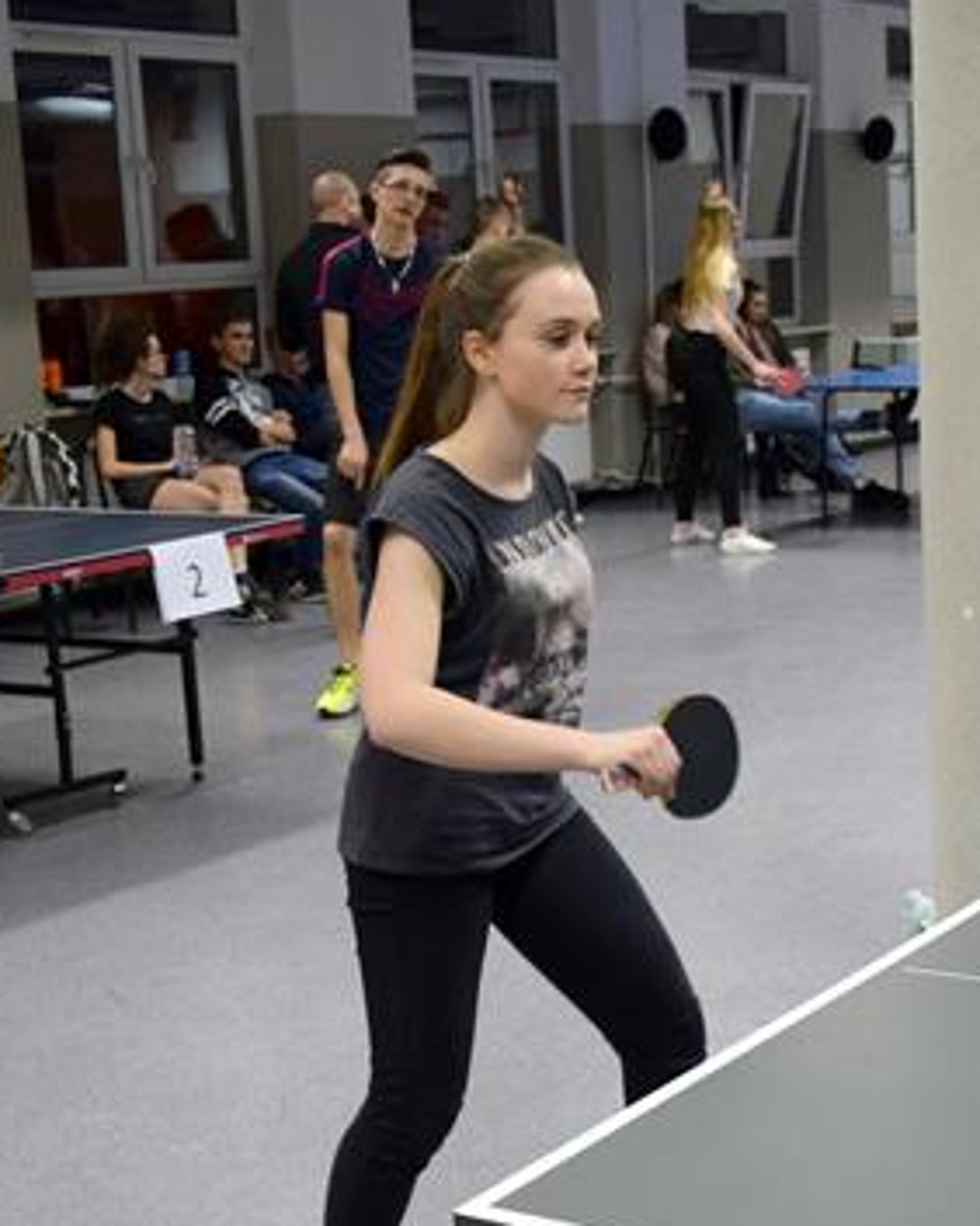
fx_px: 2504
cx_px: 754
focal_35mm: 69
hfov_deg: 21.9
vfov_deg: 27.5
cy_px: 740
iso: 1100
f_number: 3.8
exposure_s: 1/60
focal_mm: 24
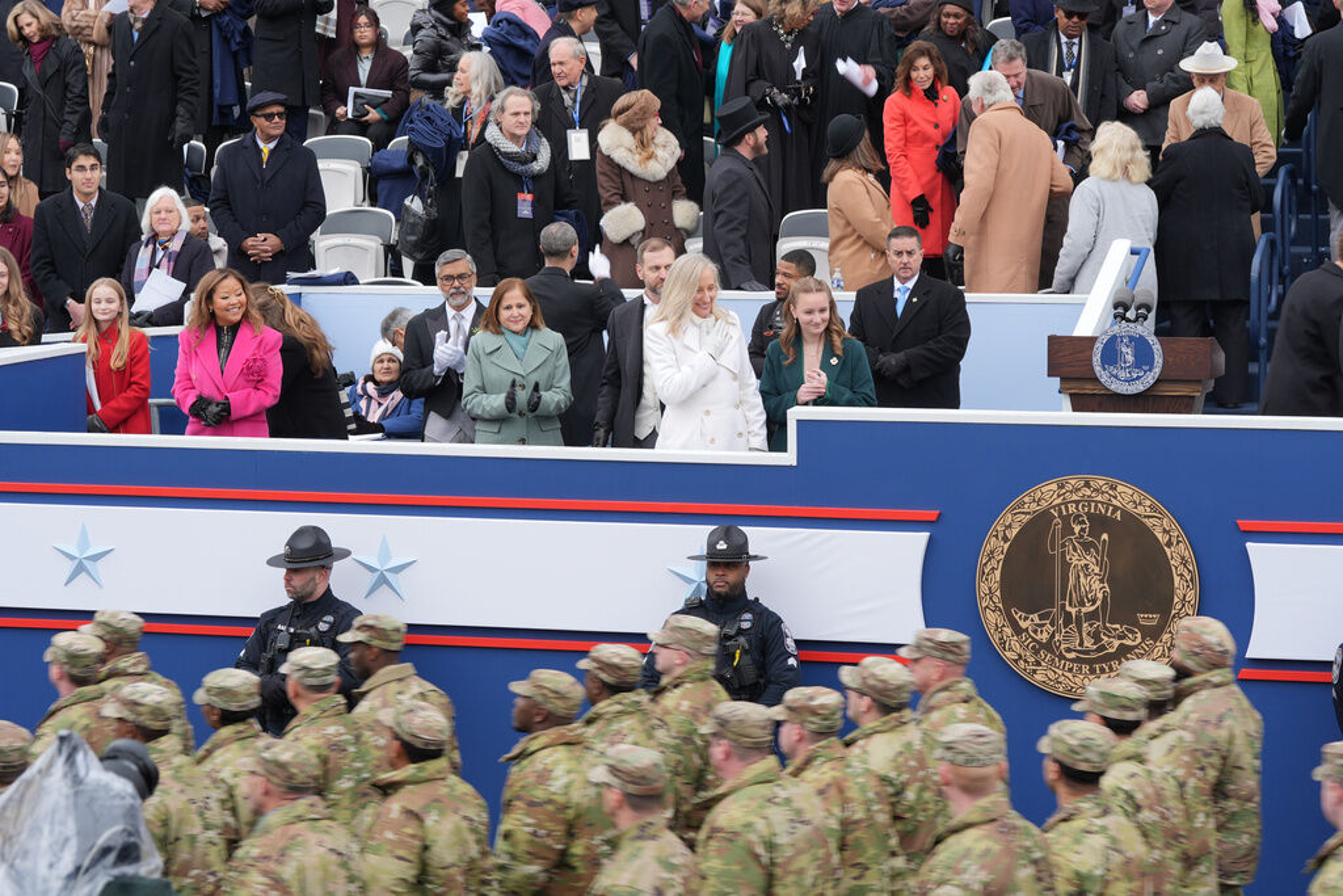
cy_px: 448
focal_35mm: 103
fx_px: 3843
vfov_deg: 13.3
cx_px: 672
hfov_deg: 19.8
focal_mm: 103
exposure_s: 1/50
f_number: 8
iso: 250
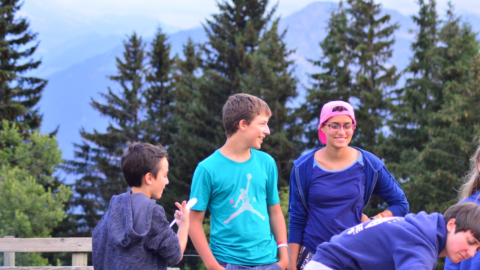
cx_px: 240
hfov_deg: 19.3
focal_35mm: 111
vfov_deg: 10.9
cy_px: 160
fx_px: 1413
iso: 720
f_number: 4
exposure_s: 1/160
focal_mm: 70
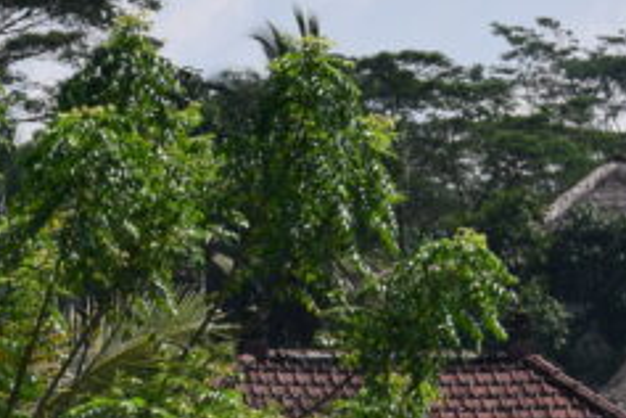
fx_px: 8436
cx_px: 734
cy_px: 348
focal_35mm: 485
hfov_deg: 4.2
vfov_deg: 2.8
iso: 320
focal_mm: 75
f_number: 10
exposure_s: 1/1600
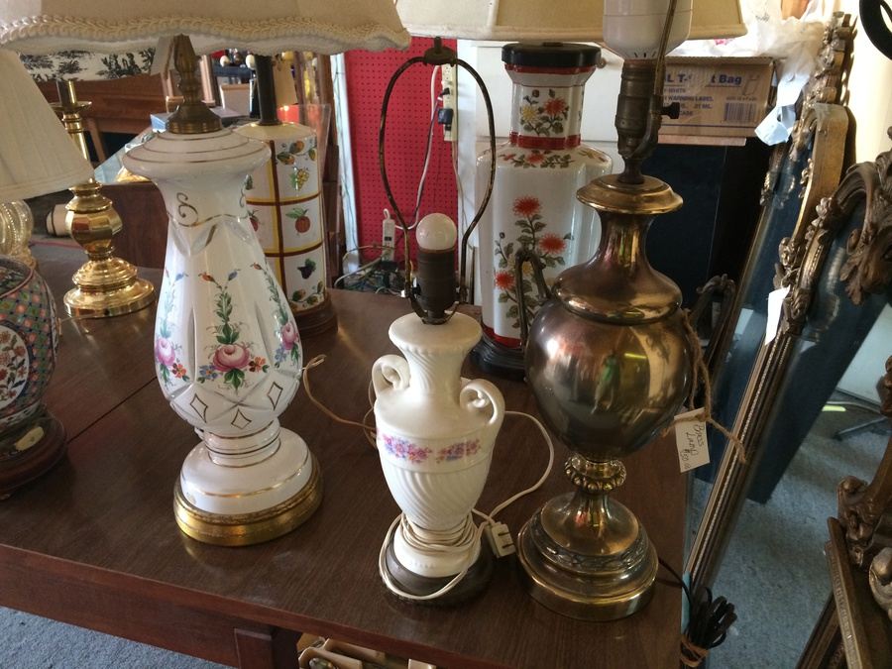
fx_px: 773
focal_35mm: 30
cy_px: 334
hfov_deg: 60.0
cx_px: 446
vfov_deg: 46.8
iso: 200
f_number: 2.2
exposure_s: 1/30
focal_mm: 4.12
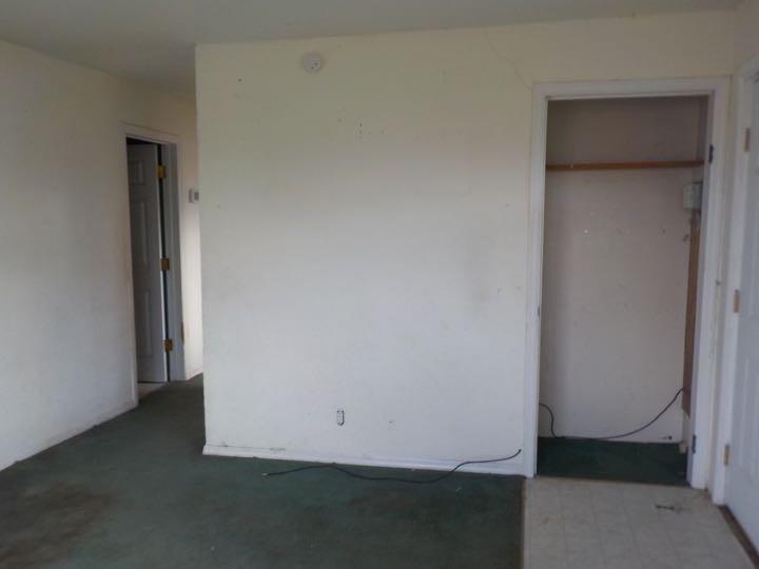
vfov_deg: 46.8
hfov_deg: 60.0
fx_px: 658
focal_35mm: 30
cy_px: 284
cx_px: 380
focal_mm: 4.1
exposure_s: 1/50
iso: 125
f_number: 3.3
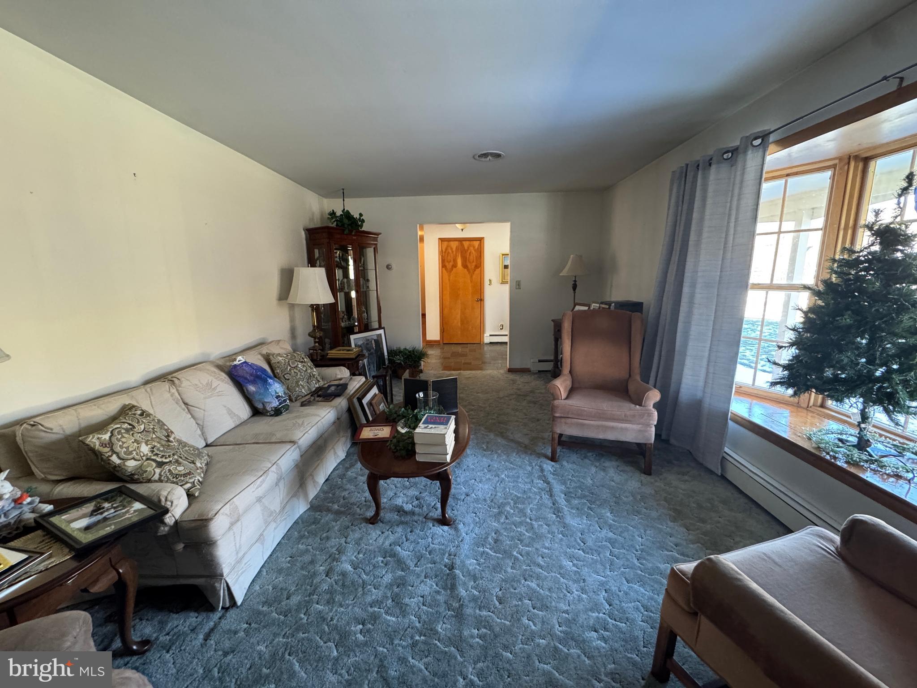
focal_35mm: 14
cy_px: 344
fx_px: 371
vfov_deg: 85.7
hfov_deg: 102.1
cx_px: 458
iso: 500
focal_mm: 2.22
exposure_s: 1/60
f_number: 2.2
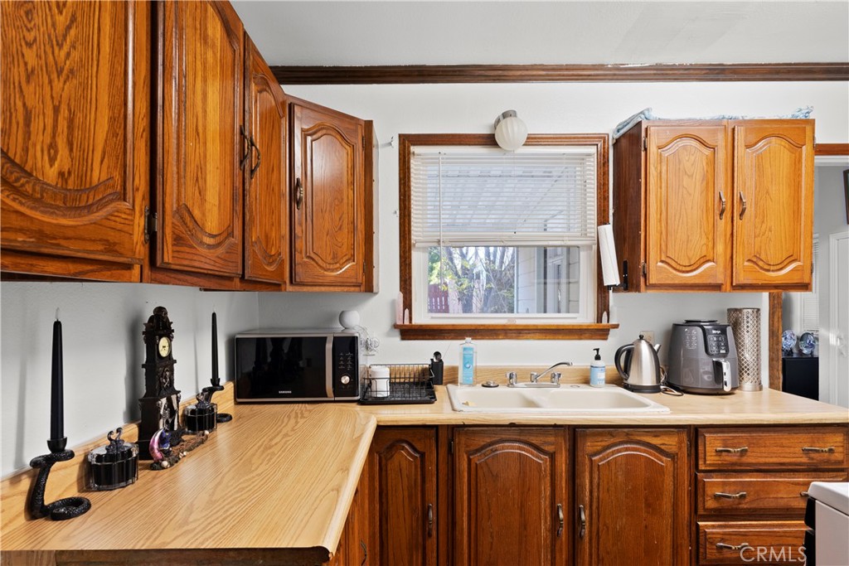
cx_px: 424
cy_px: 283
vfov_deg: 61.9
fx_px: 472
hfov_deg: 84.0
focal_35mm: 20
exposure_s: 3
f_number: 9.5
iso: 320
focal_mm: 20
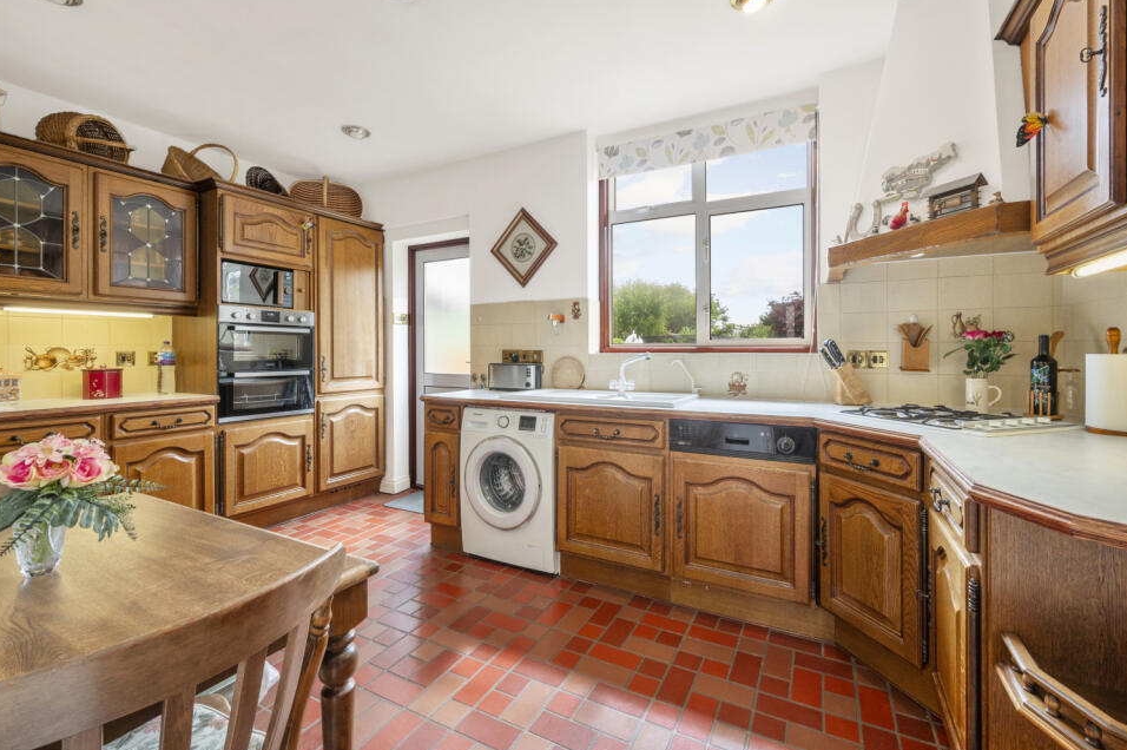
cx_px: 579
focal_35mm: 15
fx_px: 469
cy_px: 358
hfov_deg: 100.4
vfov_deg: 77.2
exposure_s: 1/8
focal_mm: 14
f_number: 16
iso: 200
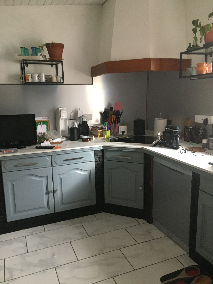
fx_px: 238
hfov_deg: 48.2
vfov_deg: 61.7
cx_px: 106
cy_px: 142
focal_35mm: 29
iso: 200
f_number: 2.2
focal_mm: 4.15
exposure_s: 1/25
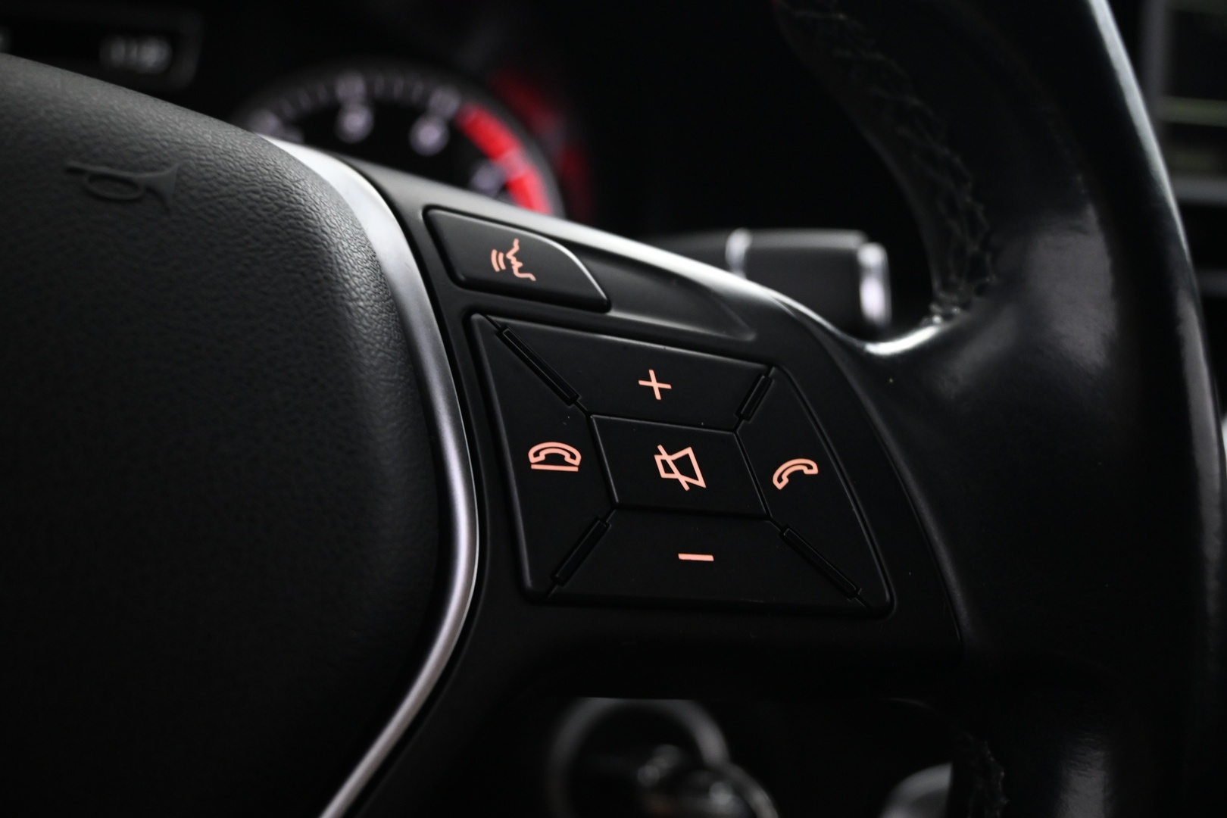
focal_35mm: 37
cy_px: 409
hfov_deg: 52.2
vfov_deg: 36.2
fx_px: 1252
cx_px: 614
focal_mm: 24.5
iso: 1600
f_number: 4.2
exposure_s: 1/8
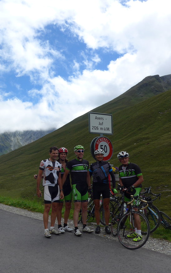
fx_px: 313
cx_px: 7
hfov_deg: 28.9
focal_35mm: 42
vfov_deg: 47.2
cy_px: 138
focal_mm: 6
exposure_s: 1/2000
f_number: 2.8
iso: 80
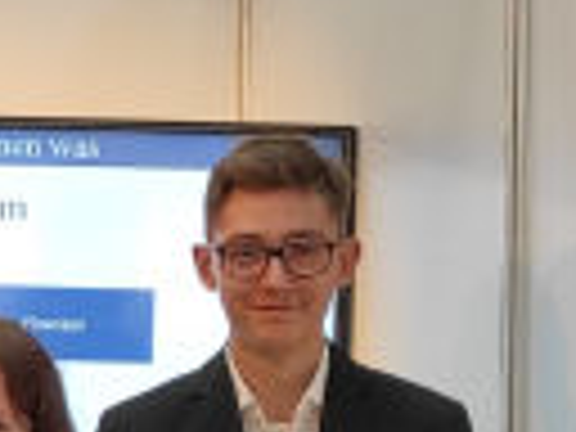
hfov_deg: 9.6
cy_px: 436
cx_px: -495
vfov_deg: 7.6
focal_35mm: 195
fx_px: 3245
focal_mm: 5.43
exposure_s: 1/33
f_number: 1.89
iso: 140
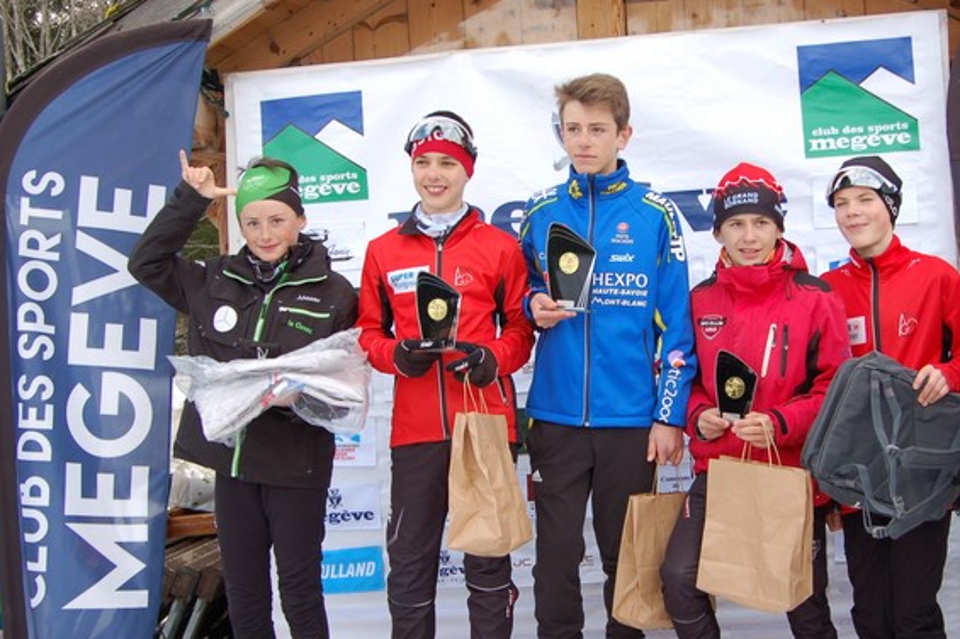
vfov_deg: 26.4
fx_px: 1359
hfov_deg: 38.6
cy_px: 374
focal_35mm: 51
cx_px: 613
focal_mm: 24
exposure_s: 1/125
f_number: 5.6
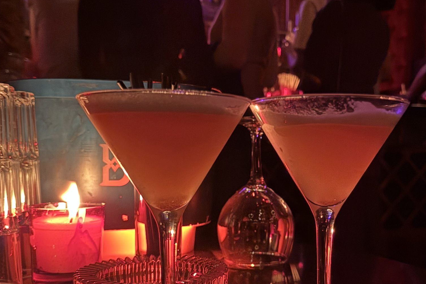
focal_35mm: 33
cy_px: 205
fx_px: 391
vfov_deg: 39.1
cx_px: 260
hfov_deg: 56.7
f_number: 1.78
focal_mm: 6.76
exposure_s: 1/19
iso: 1250
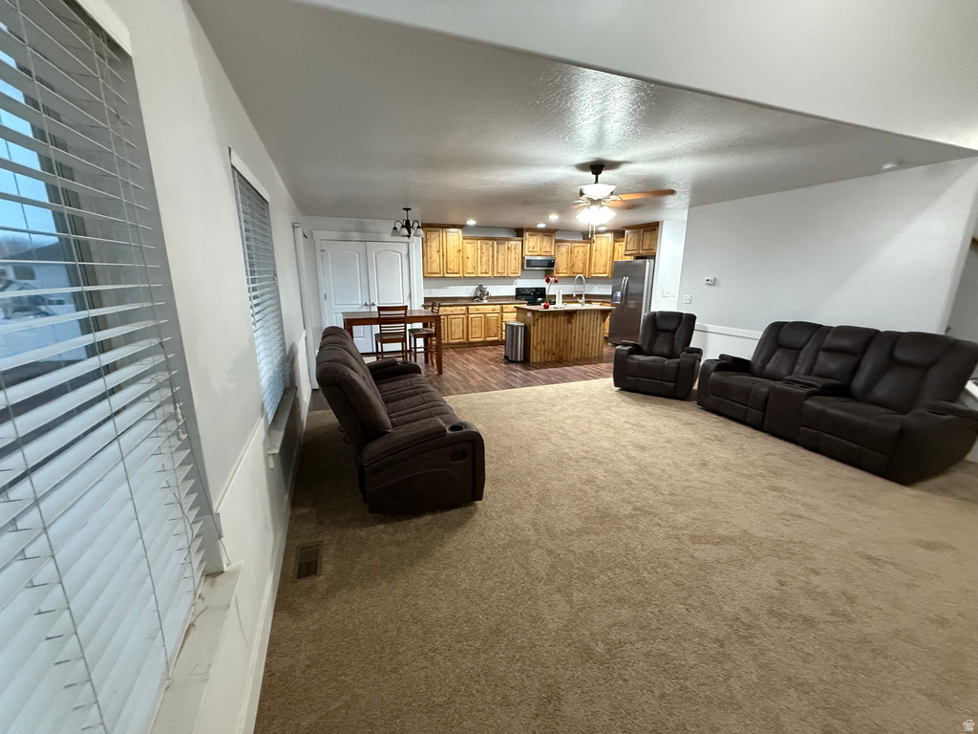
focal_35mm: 14
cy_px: 367
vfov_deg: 85.7
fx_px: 396
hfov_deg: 102.1
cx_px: 489
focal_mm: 2.22
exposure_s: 1/60
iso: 800
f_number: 2.2
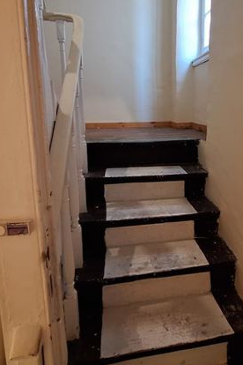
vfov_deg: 74.6
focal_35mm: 23
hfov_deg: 54.3
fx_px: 233
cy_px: 133
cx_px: 157
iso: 200
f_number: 2.2
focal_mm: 1.74
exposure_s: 1/25
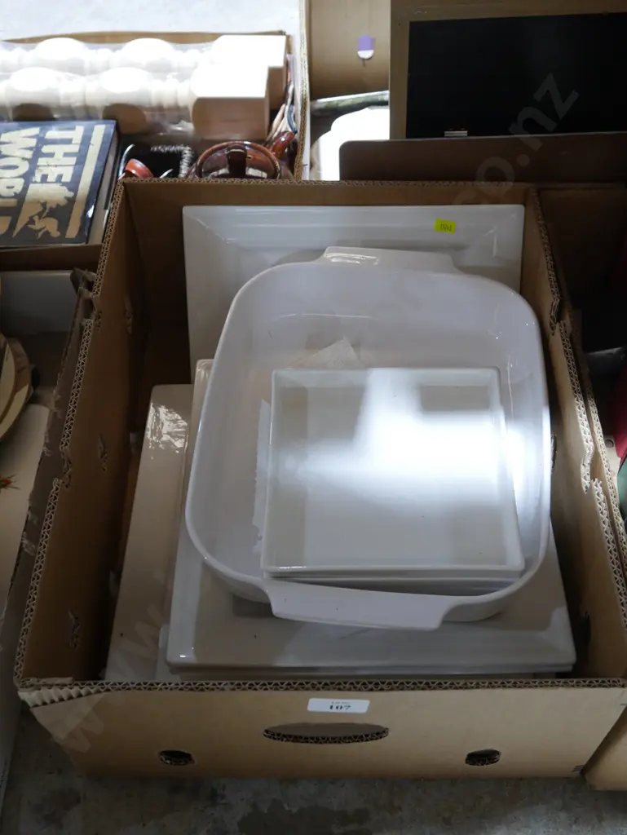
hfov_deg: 37.8
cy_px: 418
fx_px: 917
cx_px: 314
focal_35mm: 38
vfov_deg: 49.0
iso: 1600
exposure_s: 1/60
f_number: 4.5
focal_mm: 19
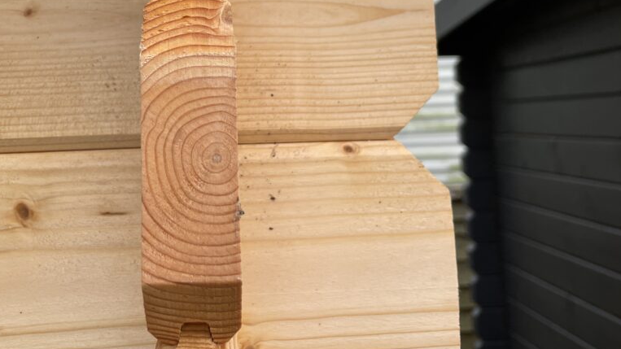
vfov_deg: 30.0
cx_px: 228
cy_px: 41
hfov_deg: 52.2
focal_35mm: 38
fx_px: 626
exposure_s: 1/336
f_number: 1.6
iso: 32
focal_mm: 4.2
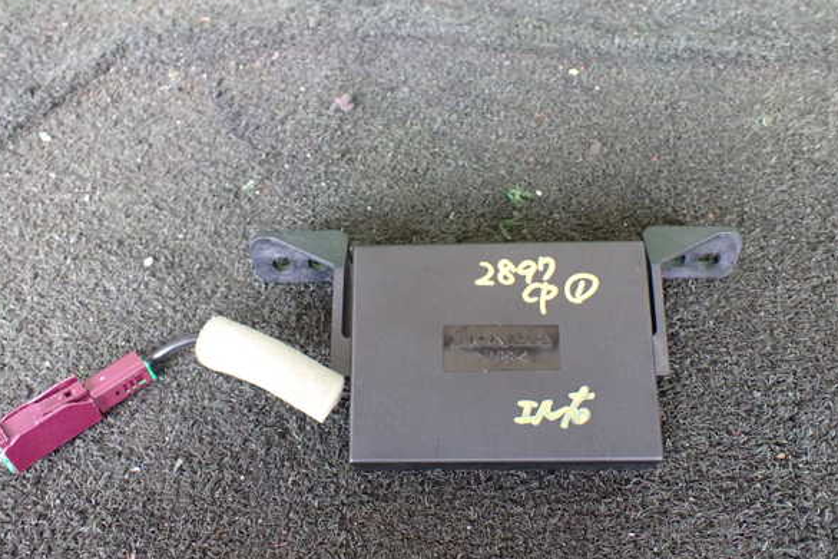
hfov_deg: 58.7
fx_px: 745
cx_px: 415
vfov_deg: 41.1
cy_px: 288
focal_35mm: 32
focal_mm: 5.4
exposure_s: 1/125
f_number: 2.3
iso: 800
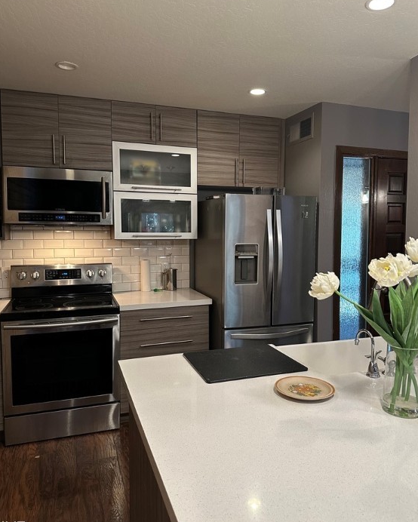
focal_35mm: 26
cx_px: 214
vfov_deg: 66.0
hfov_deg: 54.9
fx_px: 402
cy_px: 255
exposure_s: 1/60
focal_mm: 6.86
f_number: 1.78
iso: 320
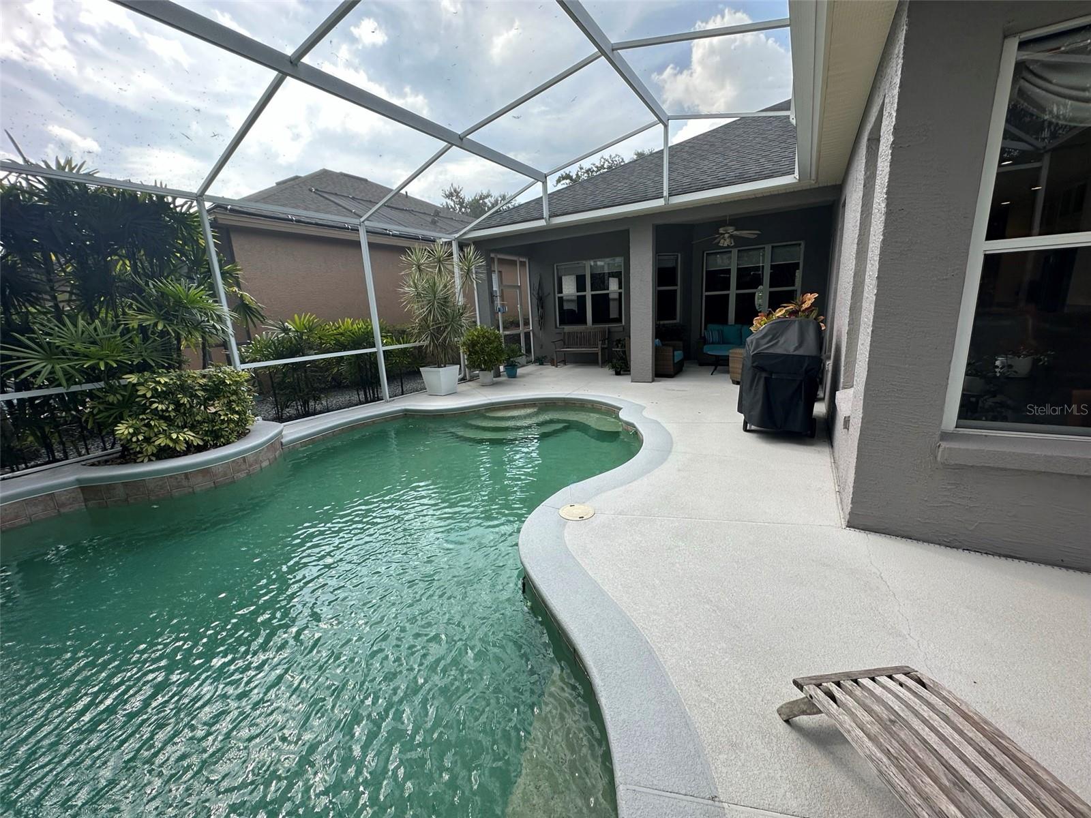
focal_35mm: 14
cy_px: 409
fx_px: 441
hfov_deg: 102.1
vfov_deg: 85.7
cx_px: 546
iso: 40
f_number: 2.2
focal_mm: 2.22
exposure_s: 1/438
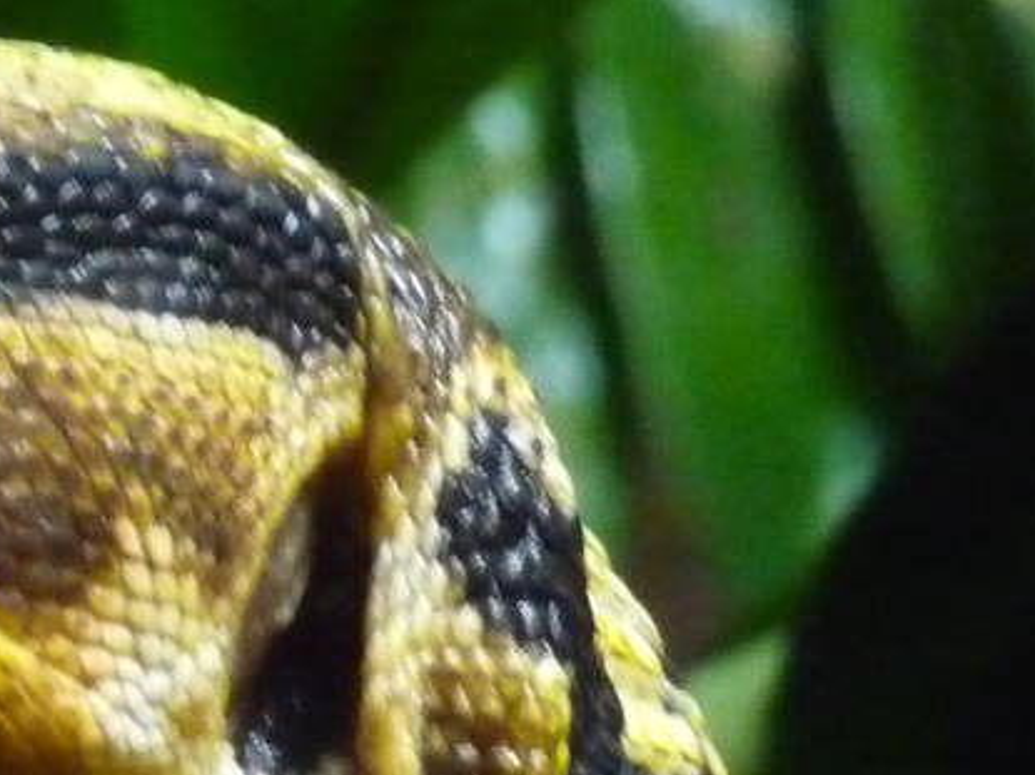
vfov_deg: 1.7
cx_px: -466
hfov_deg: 2.3
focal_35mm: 880
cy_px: 596
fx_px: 26304
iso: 800
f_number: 4.9
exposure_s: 1/80
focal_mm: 39.2
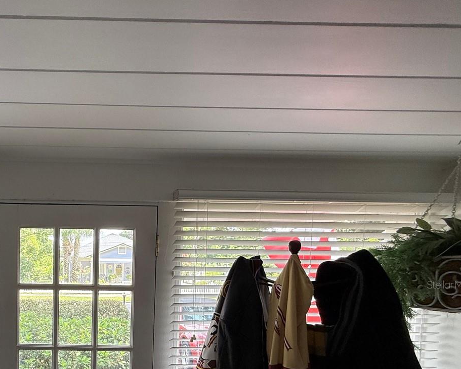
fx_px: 327
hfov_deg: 62.1
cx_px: 70
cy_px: 284
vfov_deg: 55.4
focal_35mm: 24
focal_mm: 2.22
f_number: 2.2
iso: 64
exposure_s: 1/117
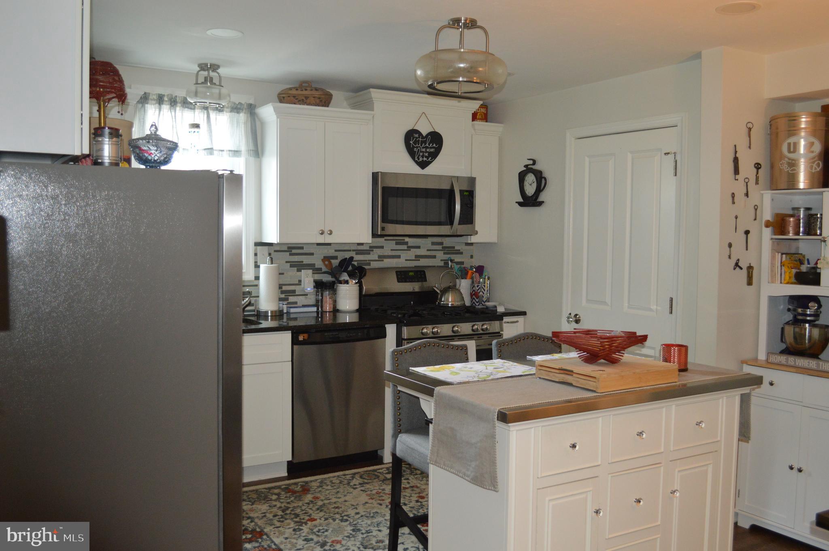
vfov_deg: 39.9
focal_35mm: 33
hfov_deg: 57.3
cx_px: 414
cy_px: 276
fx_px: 759
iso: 1000
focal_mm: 22
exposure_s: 1/60
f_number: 3.8
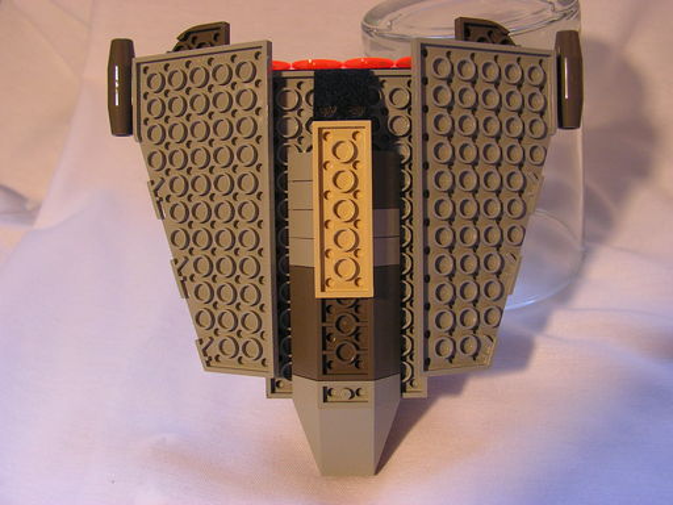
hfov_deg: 51.4
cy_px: 252
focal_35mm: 36
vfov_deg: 39.7
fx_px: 700
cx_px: 336
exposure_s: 1/40
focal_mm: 6
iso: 125
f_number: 3.2
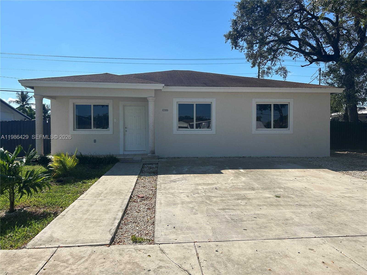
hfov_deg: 67.3
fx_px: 276
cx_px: 184
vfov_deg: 53.1
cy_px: 138
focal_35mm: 26
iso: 50
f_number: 1.5
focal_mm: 5.7
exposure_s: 1/5587
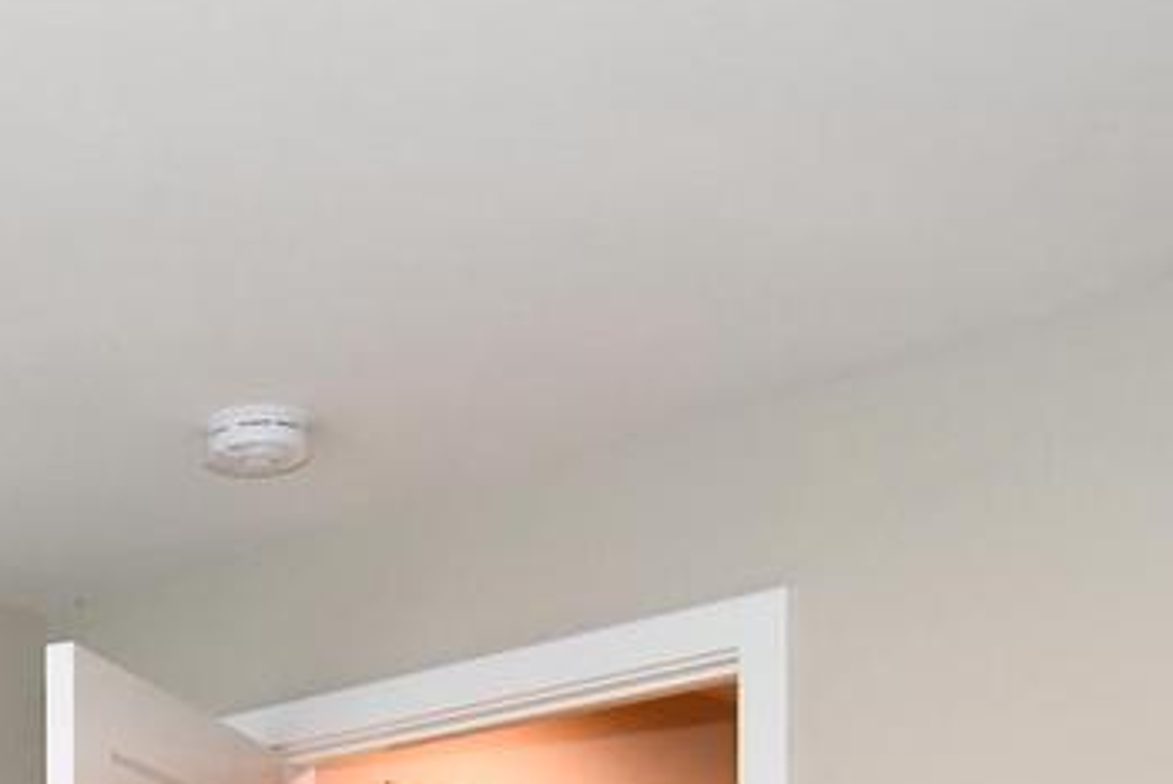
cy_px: 1344
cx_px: -221
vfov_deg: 16.1
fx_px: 2413
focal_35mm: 74
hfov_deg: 24.8
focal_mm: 12
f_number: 4
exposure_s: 1/60
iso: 360
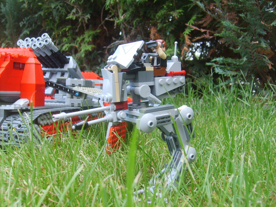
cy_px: 104
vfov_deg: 40.7
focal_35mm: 35
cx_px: 138
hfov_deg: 52.6
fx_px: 279
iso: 50
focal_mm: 5.8
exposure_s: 1/60
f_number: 2.8
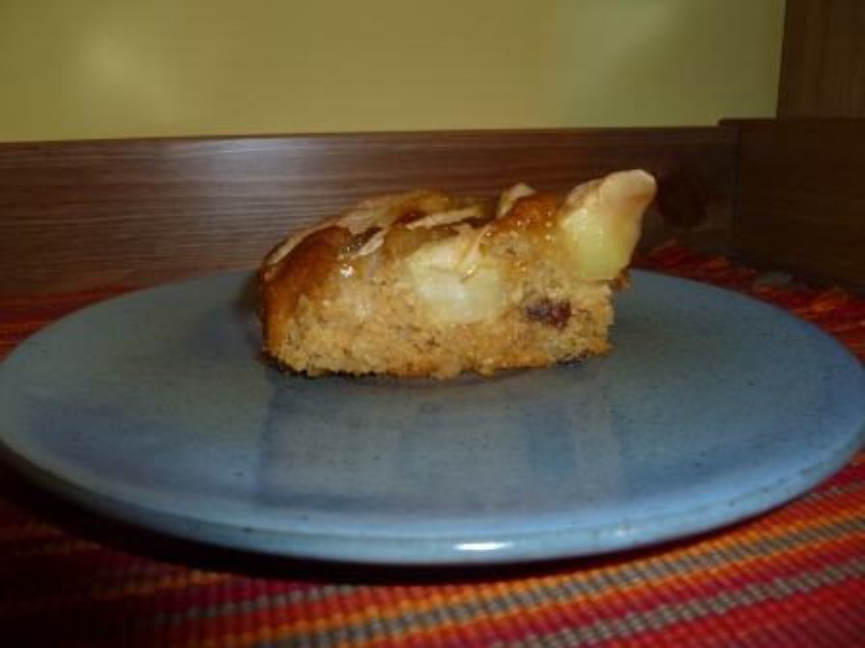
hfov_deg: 63.4
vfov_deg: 49.7
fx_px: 700
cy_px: 324
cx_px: 432
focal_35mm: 28
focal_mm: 5
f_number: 3.3
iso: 160
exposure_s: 1/30
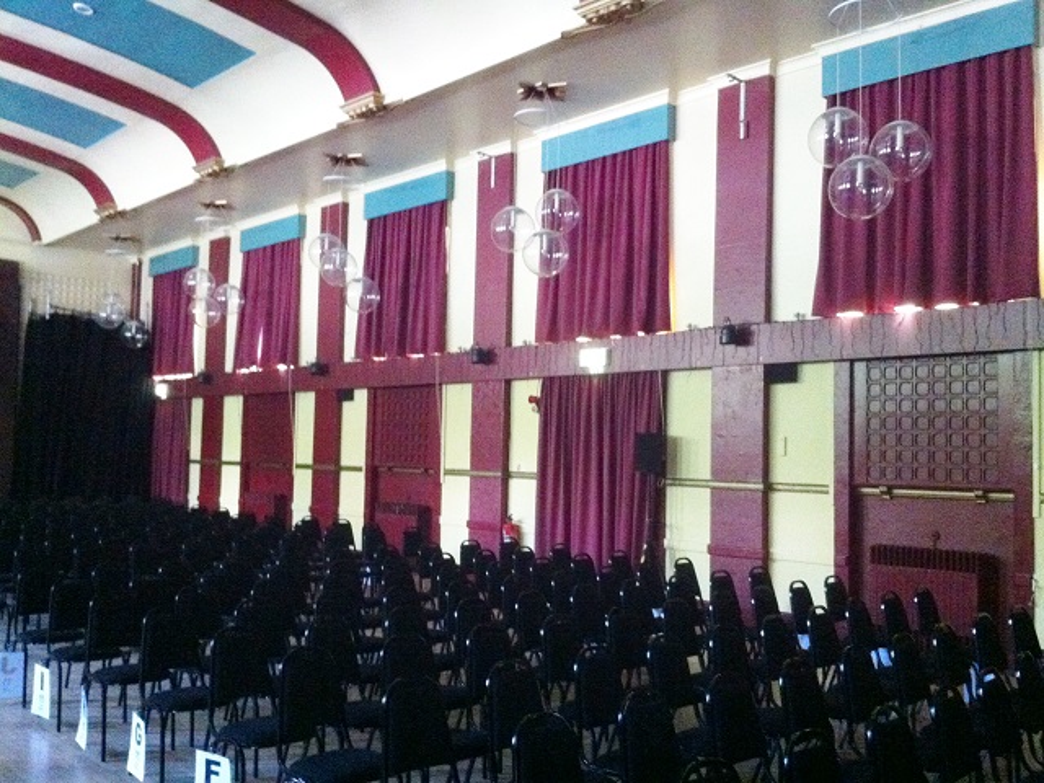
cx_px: 522
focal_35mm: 35
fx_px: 1056
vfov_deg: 40.7
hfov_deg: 52.6
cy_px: 392
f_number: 2.8
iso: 1000
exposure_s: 1/15
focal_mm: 3.85
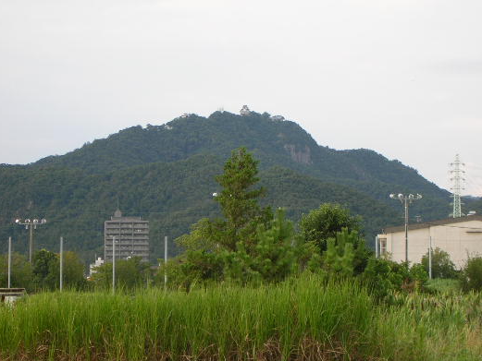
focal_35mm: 129
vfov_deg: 11.5
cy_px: 185
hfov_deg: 15.3
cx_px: 261
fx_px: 1797
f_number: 4.9
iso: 50
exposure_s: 1/75
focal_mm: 17.4
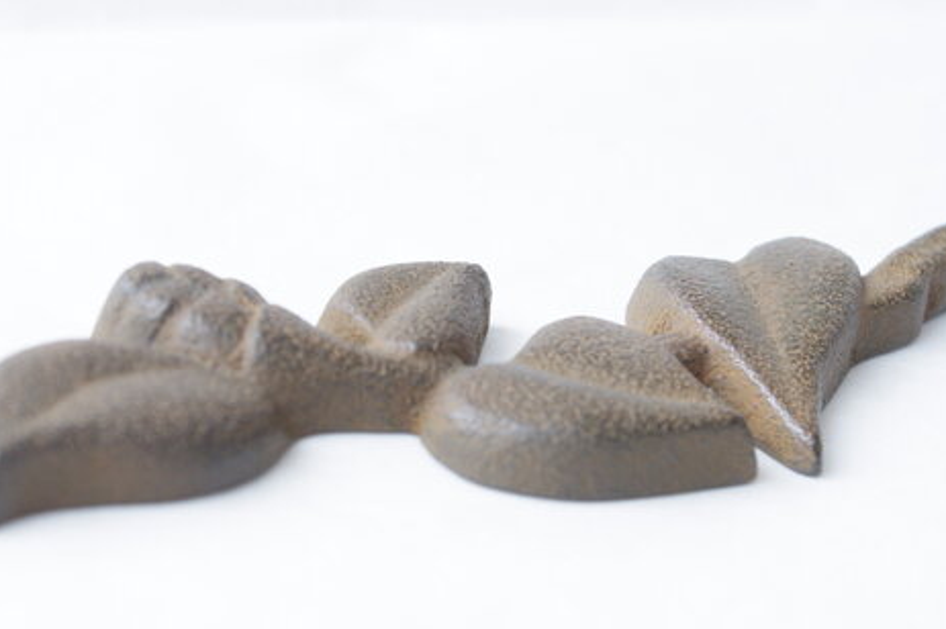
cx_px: 515
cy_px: 396
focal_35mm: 83
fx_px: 2179
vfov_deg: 16.4
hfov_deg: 24.5
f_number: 8
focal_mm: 40
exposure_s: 1/30
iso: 400
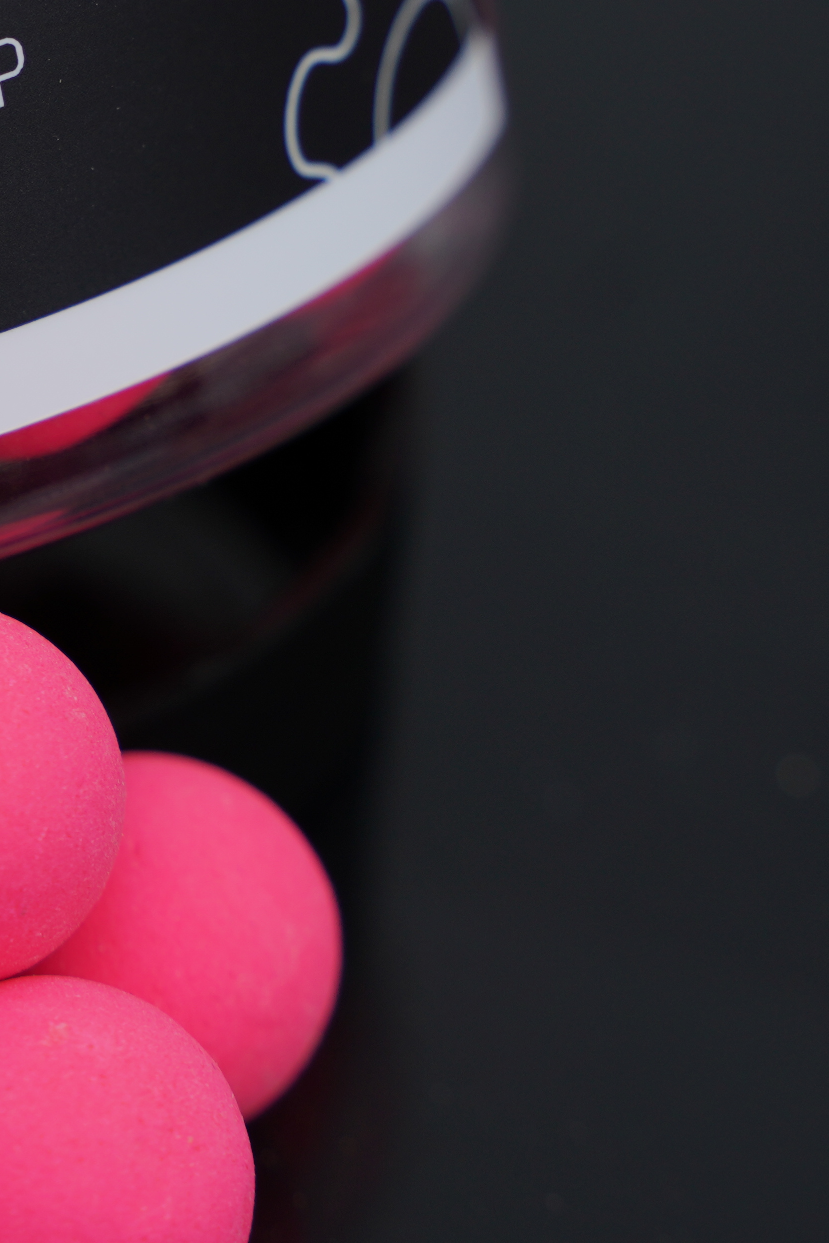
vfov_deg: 10.7
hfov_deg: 7.1
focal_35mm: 192
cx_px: -335
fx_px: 6631
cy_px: 206
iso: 160
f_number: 5
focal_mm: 60
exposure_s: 1/500
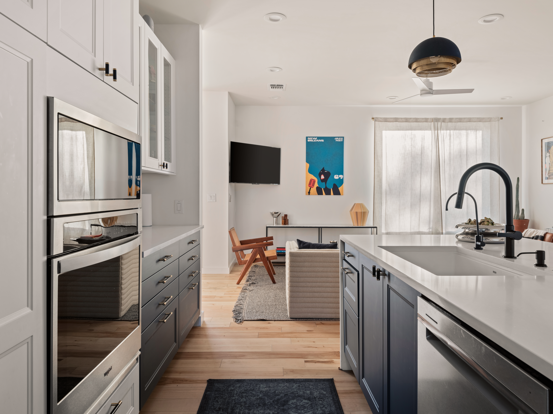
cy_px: 207
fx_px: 367
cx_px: 276
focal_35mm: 23
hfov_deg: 73.9
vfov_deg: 58.9
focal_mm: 29.5
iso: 320
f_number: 13
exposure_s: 1
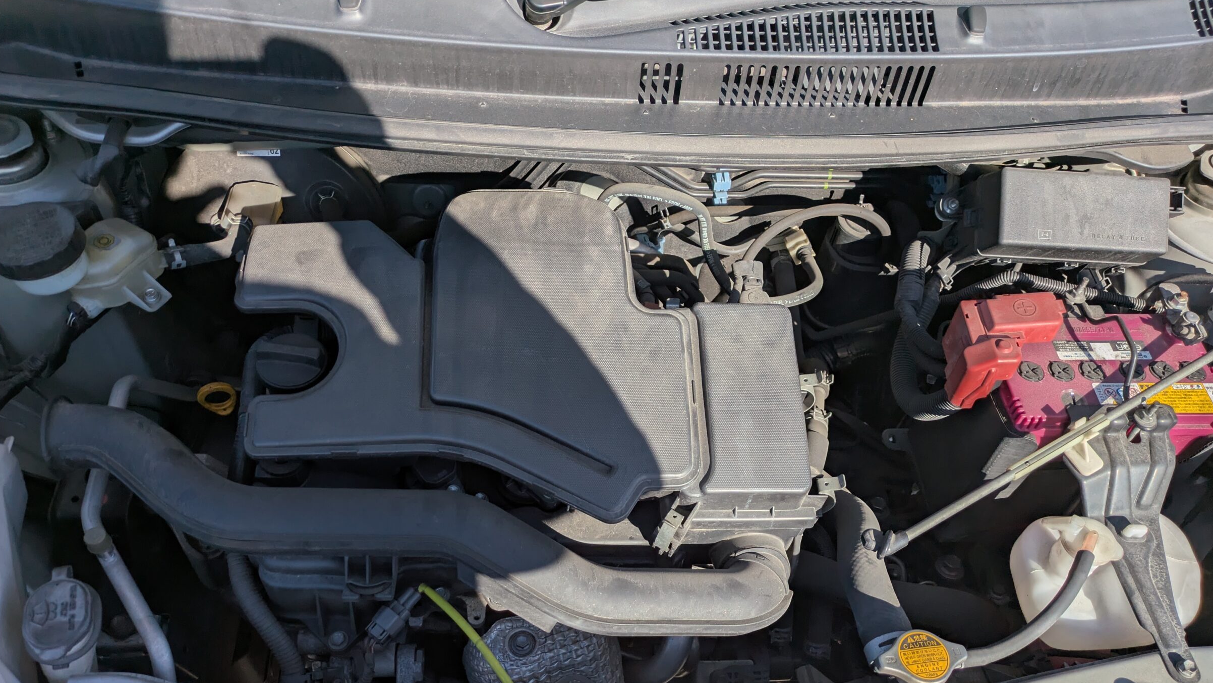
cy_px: 447
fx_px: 933
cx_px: 609
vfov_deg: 39.8
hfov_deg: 66.1
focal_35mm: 29
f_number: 1.89
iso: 51
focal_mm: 5.43
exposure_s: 1/3378
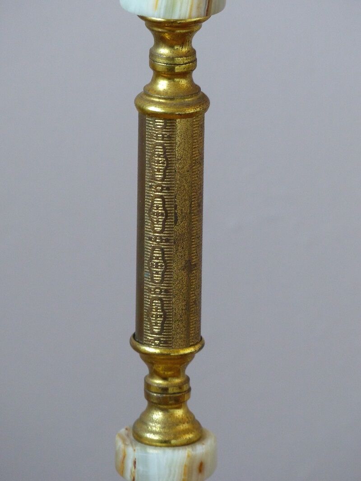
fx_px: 5087
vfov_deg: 5.4
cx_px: 180
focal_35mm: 366
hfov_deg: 4.1
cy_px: 240
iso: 320
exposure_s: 1/100
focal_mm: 65.8
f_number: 2.8
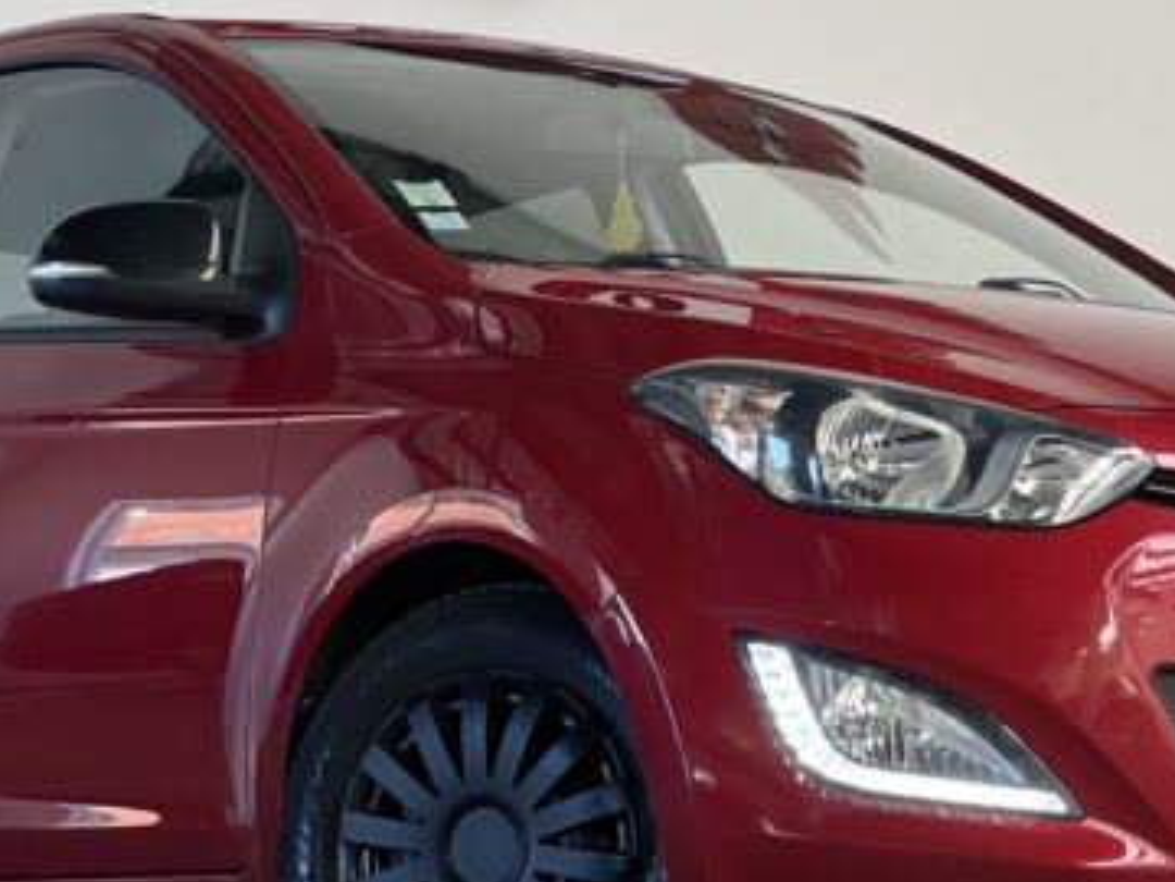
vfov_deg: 8.7
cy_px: 111
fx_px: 5804
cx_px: 617
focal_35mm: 171
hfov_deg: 11.6
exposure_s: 1/121
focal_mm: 9
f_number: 2.8
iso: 160
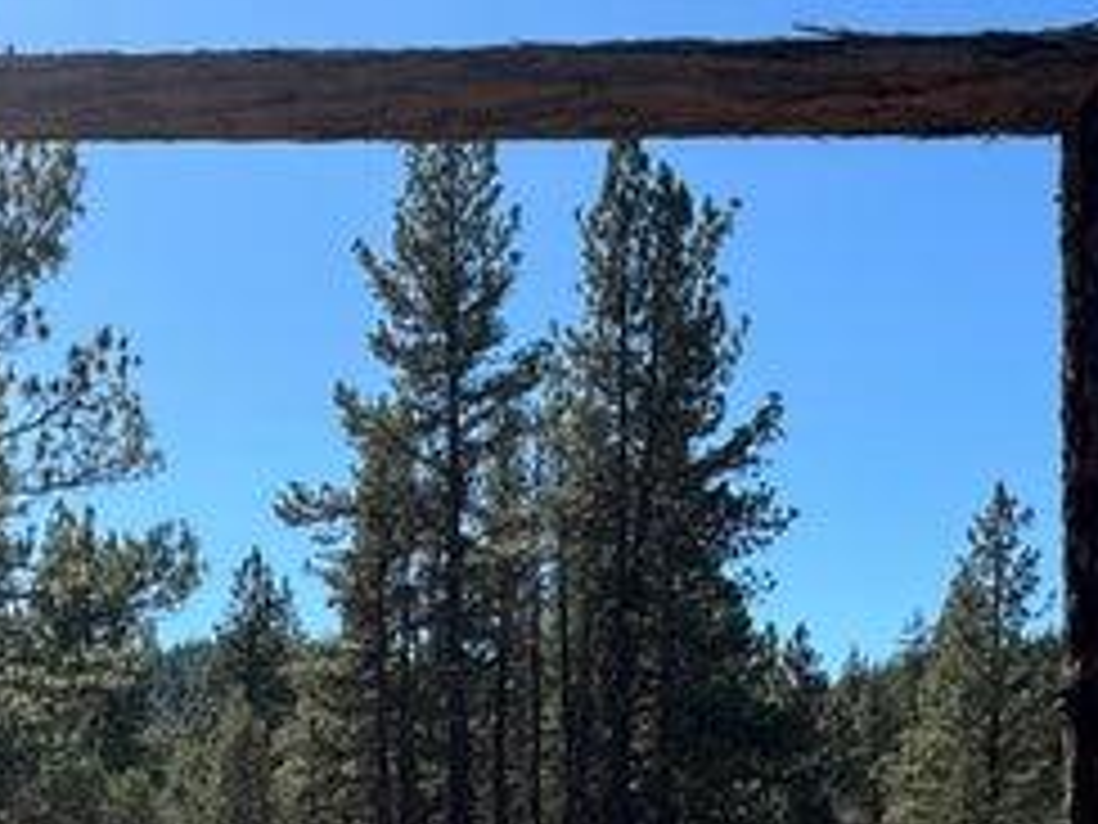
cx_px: 11
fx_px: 1554
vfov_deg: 25.8
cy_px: 1045
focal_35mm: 49
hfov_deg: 35.4
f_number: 2.2
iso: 40
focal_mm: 2.22
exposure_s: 1/1048
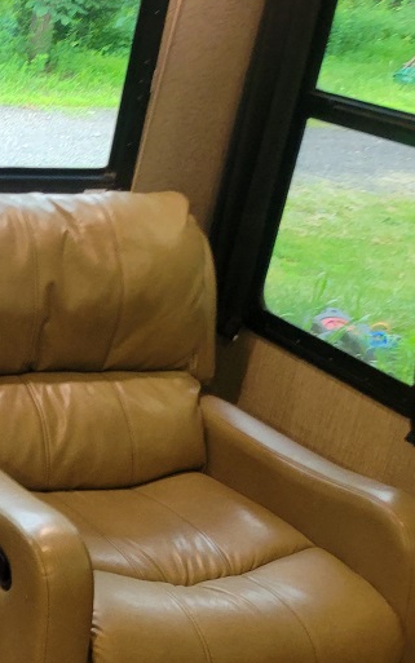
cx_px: -292
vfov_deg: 31.5
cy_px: 324
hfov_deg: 17.1
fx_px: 1175
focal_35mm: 65
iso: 250
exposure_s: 1/60
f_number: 1.8
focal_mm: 5.4
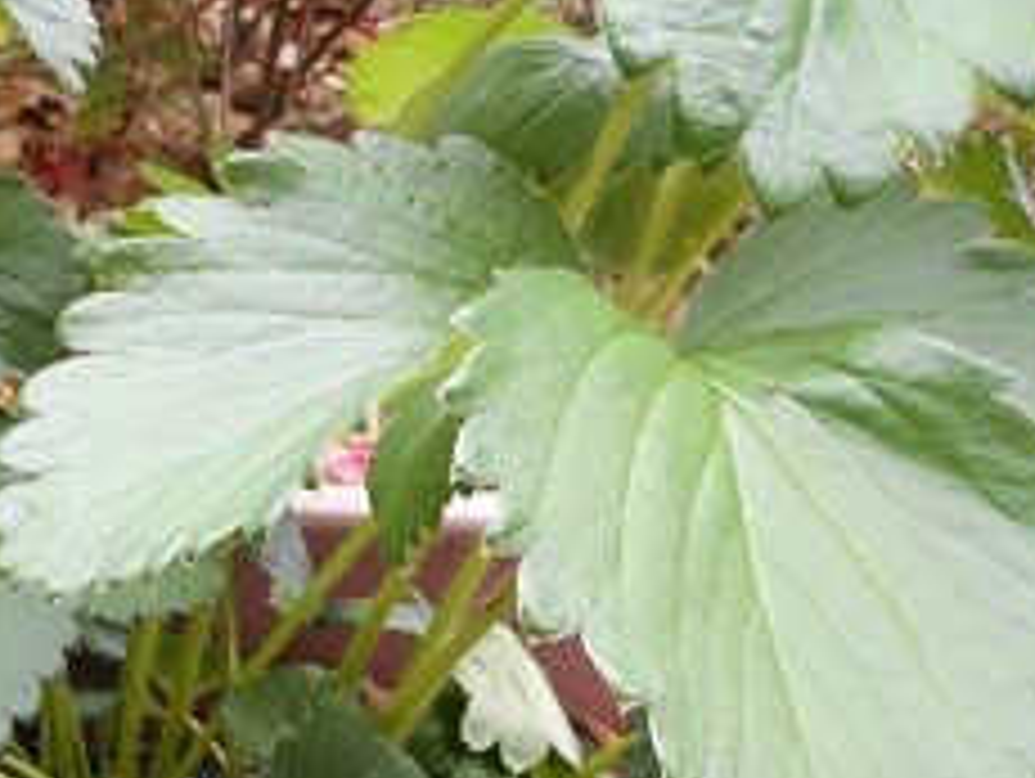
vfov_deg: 25.9
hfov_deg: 31.3
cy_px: 569
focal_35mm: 56
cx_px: -45
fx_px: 1676
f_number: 3.7
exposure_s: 1/30
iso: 160
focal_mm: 4.5
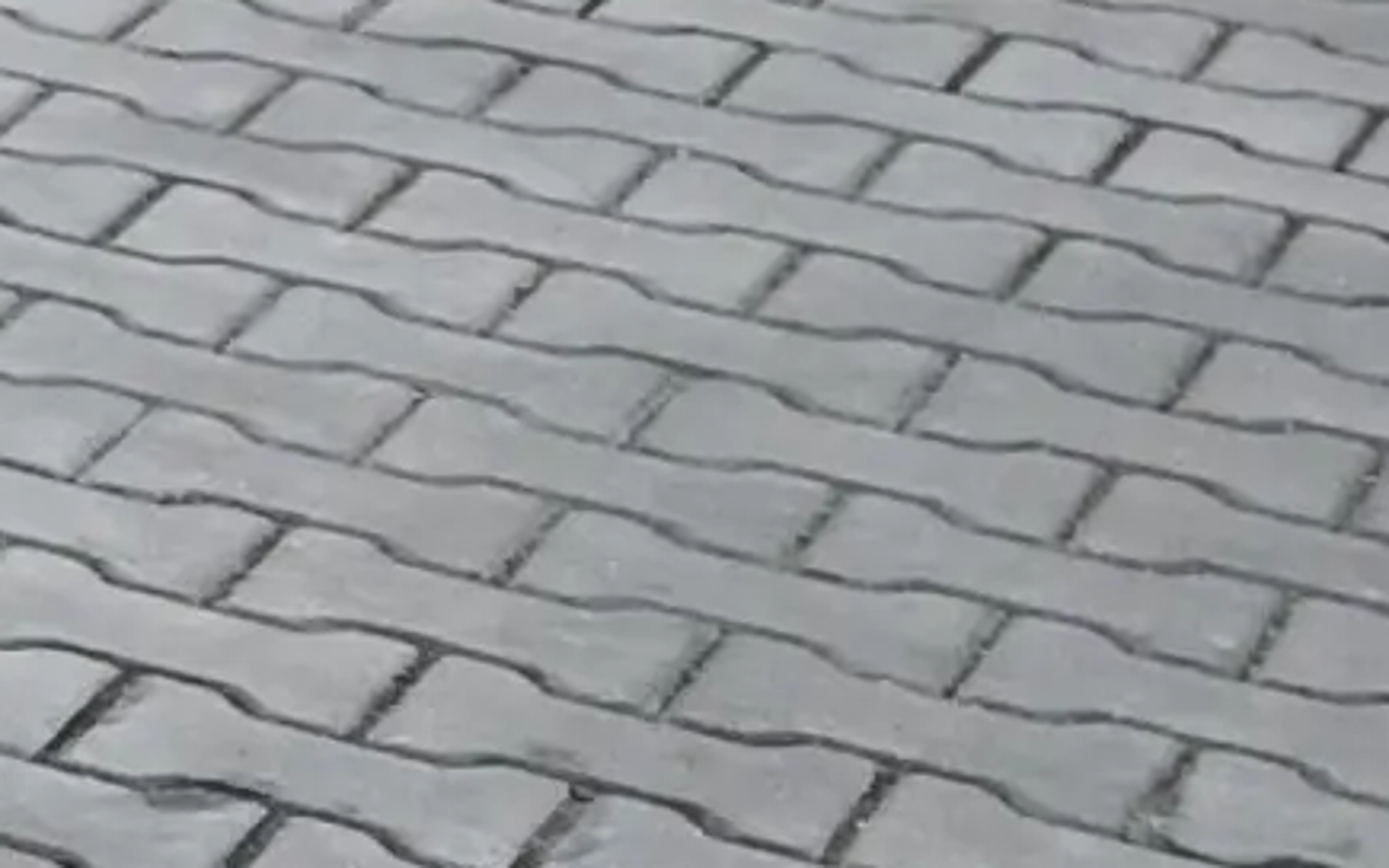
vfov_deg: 6.8
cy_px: 608
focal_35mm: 193
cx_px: -4071
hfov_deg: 7.6
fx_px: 7307
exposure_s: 1/99.9
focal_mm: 6.45
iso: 200
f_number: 1.62
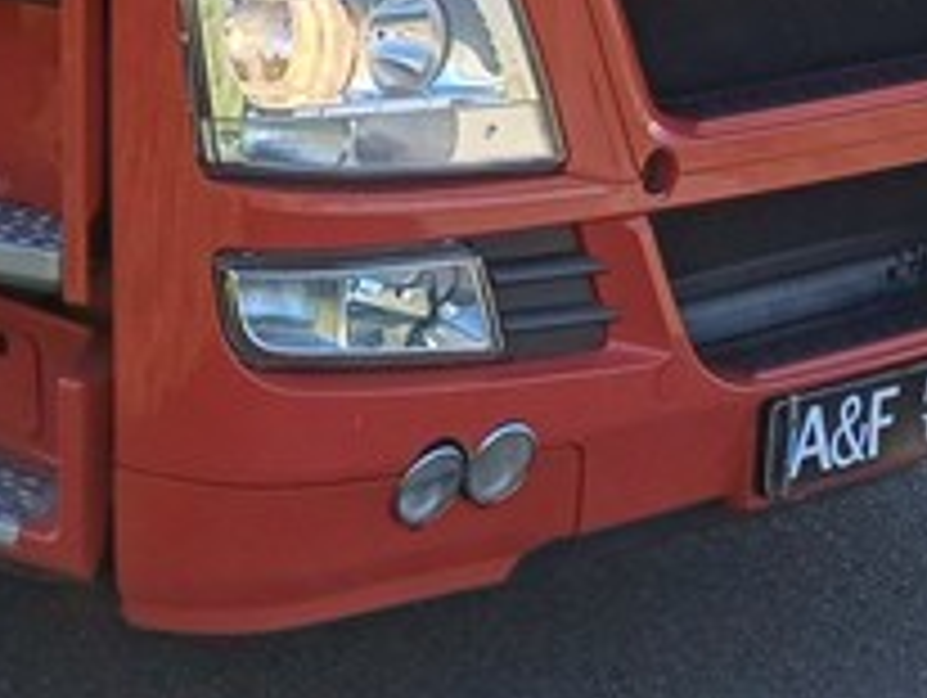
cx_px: -238
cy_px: -594
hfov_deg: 15.2
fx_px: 3325
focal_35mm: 124
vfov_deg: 11.1
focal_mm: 4.65
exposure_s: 1/400
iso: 50
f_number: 1.8
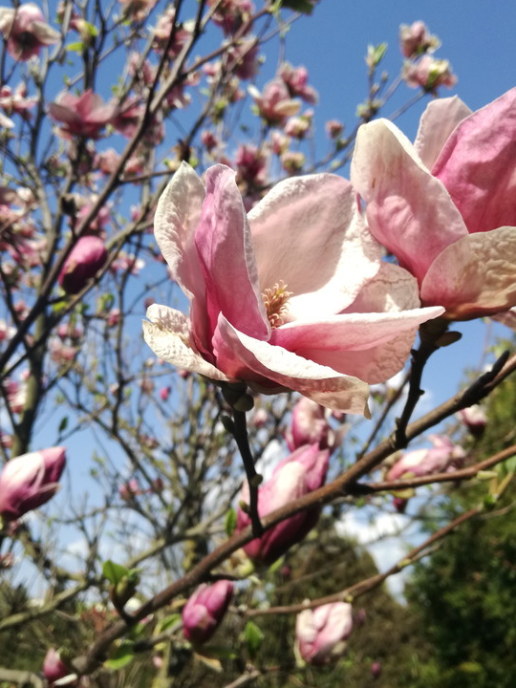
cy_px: 345
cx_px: 247
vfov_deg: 58.4
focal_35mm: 31
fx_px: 616
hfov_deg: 45.4
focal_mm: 3.79
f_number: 2
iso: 50
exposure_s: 1/943
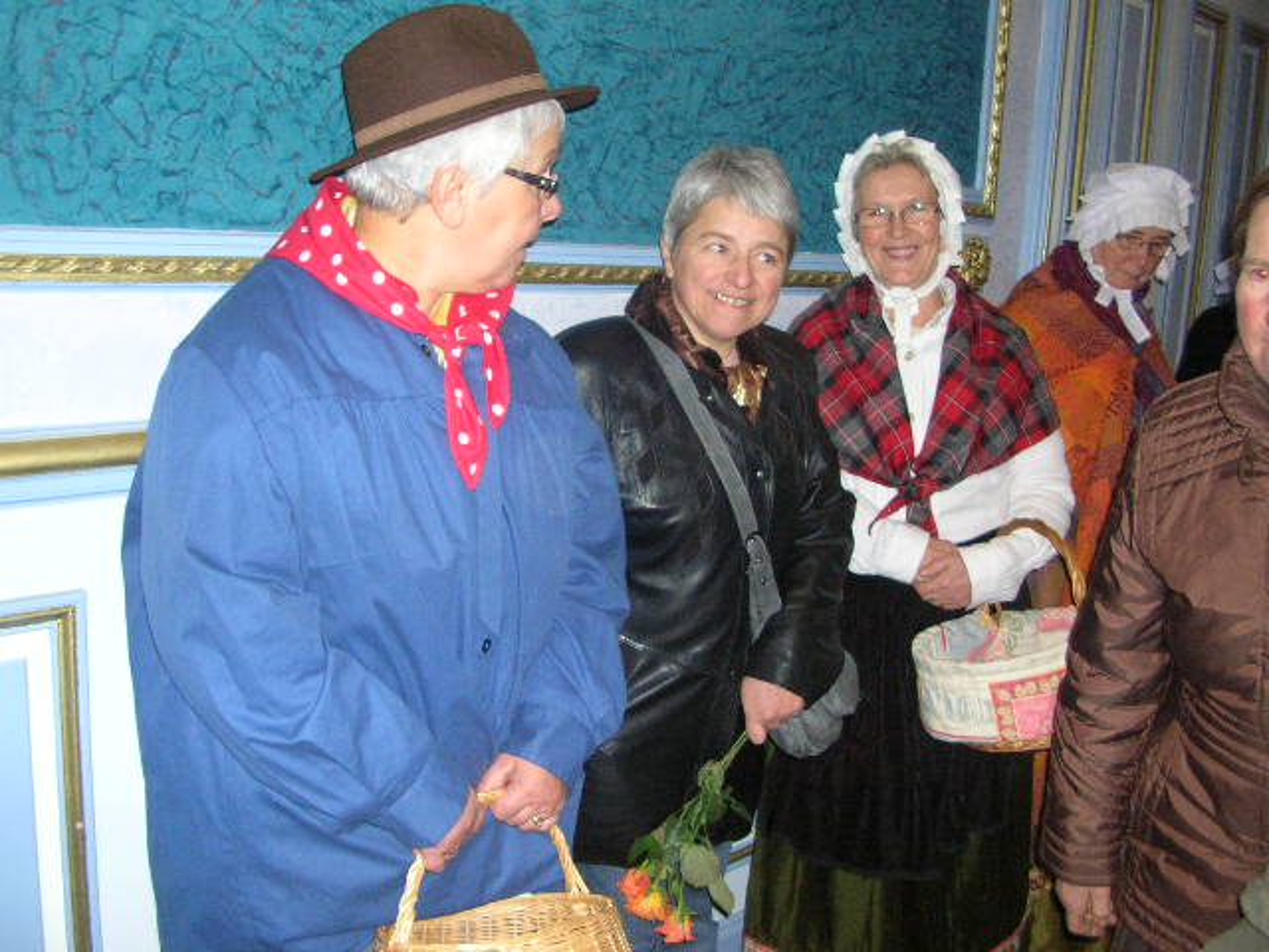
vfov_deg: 40.7
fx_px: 1283
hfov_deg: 52.6
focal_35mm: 35
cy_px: 476
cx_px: 634
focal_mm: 5.8
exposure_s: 1/60.1
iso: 147
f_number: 2.8
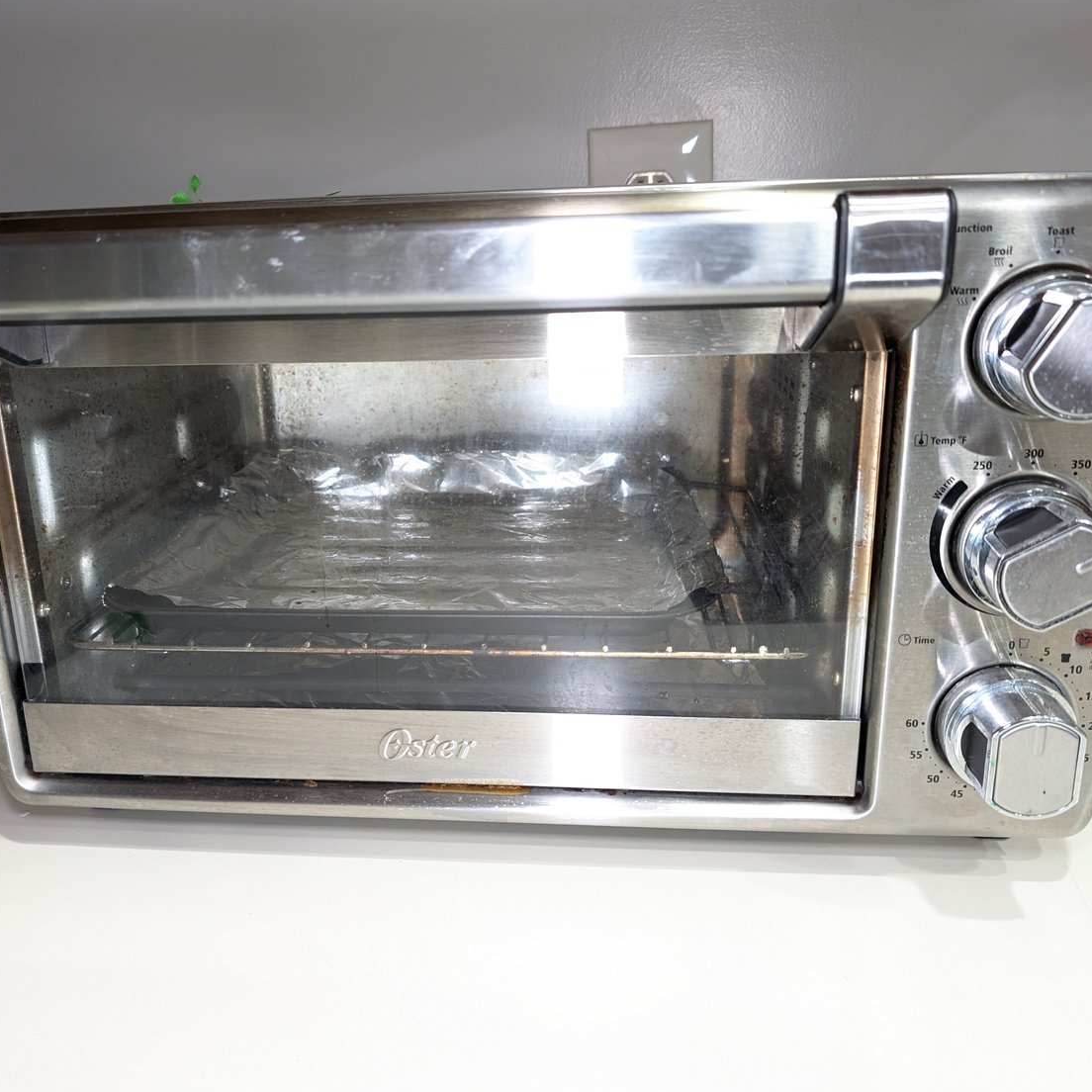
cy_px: 556
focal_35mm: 29
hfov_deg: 55.4
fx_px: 1035
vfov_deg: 55.6
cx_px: 469
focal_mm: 6.9
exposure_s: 1/120
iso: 991
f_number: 1.68
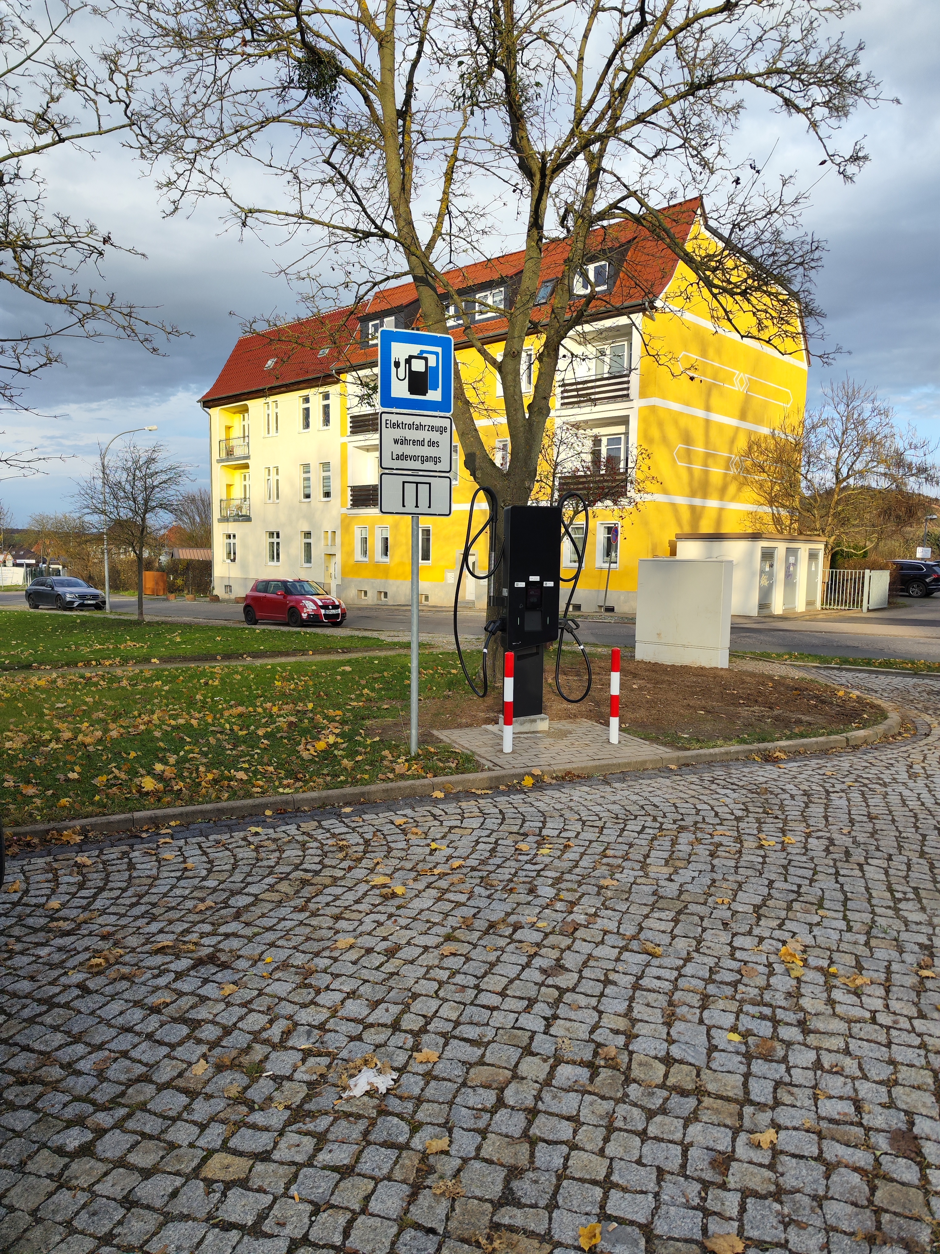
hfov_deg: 58.9
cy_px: 627
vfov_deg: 73.9
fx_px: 833
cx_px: 470
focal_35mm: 23
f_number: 1.69
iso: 200
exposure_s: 1/1054
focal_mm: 7.01
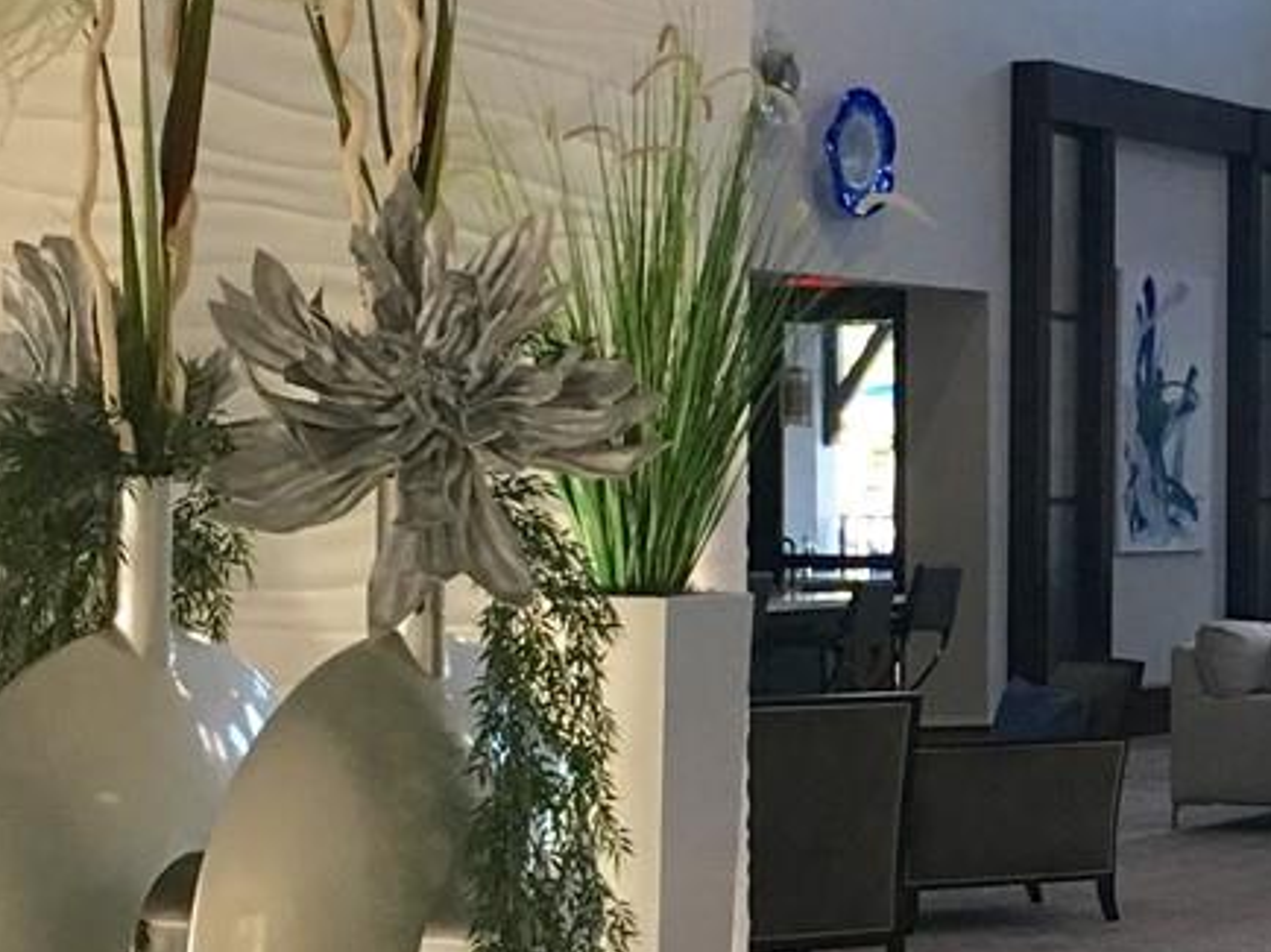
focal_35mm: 107
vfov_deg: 13.8
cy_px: 521
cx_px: 1617
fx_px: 3927
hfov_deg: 17.3
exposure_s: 1/30
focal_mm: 4.15
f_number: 2.2
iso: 40
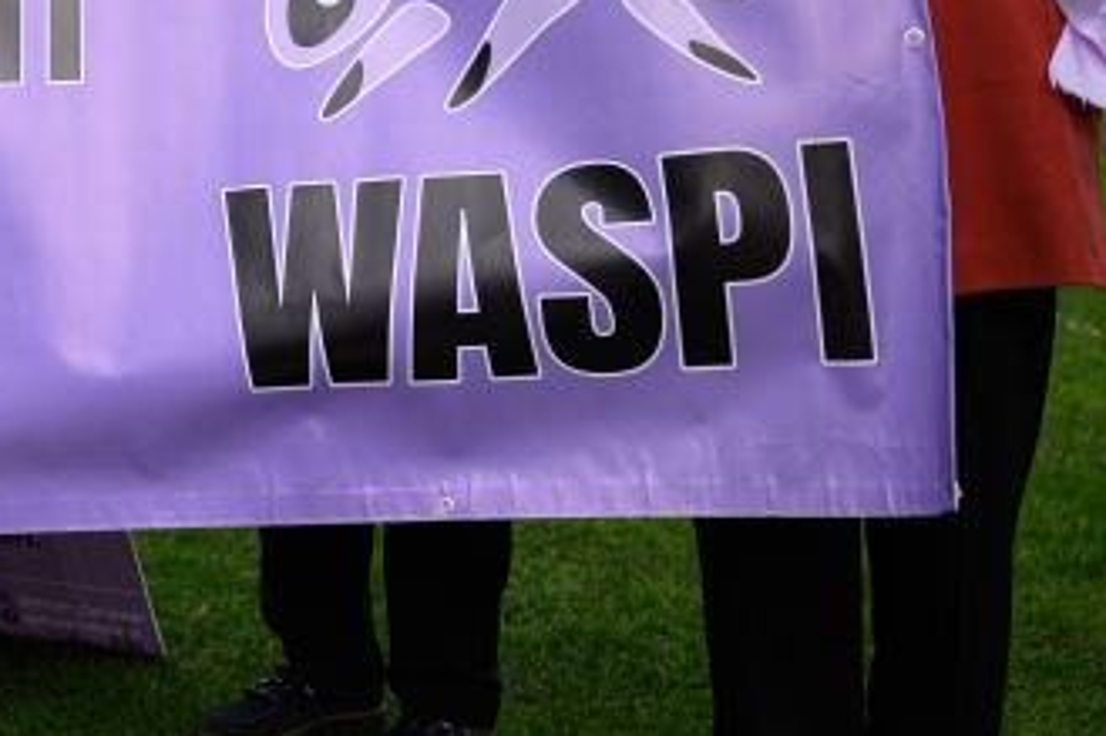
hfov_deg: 17.4
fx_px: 3347
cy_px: -153
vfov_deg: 12.3
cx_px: -417
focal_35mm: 109
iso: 64
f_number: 1.8
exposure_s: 1/1000
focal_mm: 35
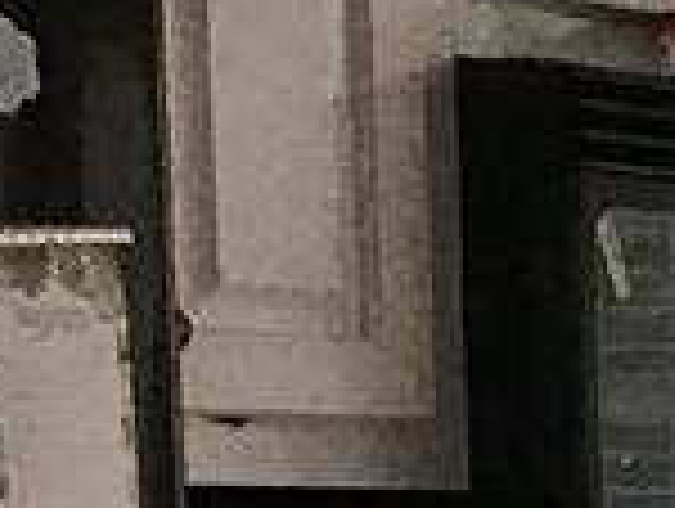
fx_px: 4121
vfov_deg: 6.7
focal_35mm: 211
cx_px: 2272
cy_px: 1173
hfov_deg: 7.7
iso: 50
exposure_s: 1/30
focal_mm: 3.3
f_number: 2.4
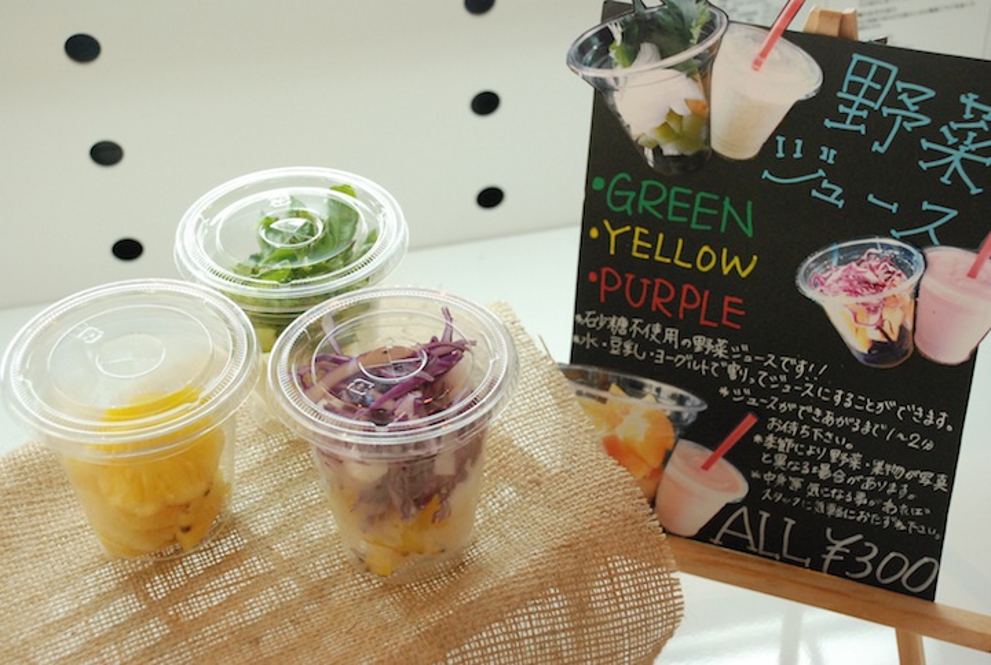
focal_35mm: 72
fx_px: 1986
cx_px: 496
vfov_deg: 19.0
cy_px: 332
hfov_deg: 28.0
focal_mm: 48
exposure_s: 1/125
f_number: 5.6
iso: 1600
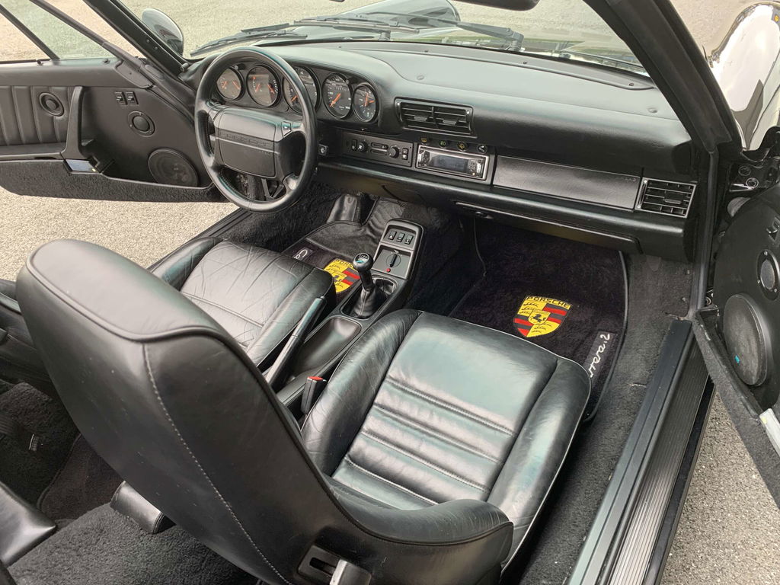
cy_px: 292
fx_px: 586
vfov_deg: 53.1
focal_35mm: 26
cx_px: 390
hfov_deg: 67.3
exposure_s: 1/120
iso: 100
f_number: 1.8
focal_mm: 4.25
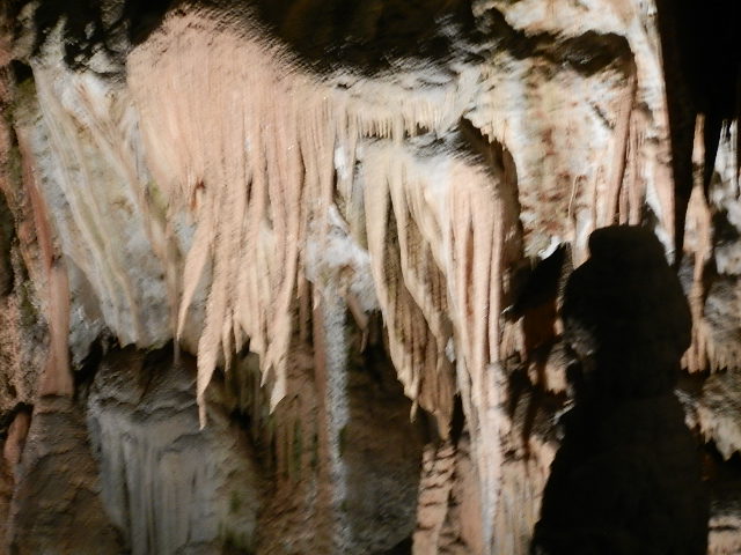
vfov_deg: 7.9
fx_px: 4046
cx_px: 370
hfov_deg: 10.5
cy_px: 278
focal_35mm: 189
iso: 400
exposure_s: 1/4
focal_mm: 34
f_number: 5.3
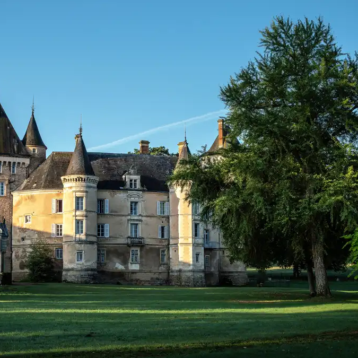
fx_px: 573
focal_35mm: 49
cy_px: 180
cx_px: 117
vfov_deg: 34.7
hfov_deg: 34.3
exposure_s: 1/320
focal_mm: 38
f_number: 6.3
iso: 100
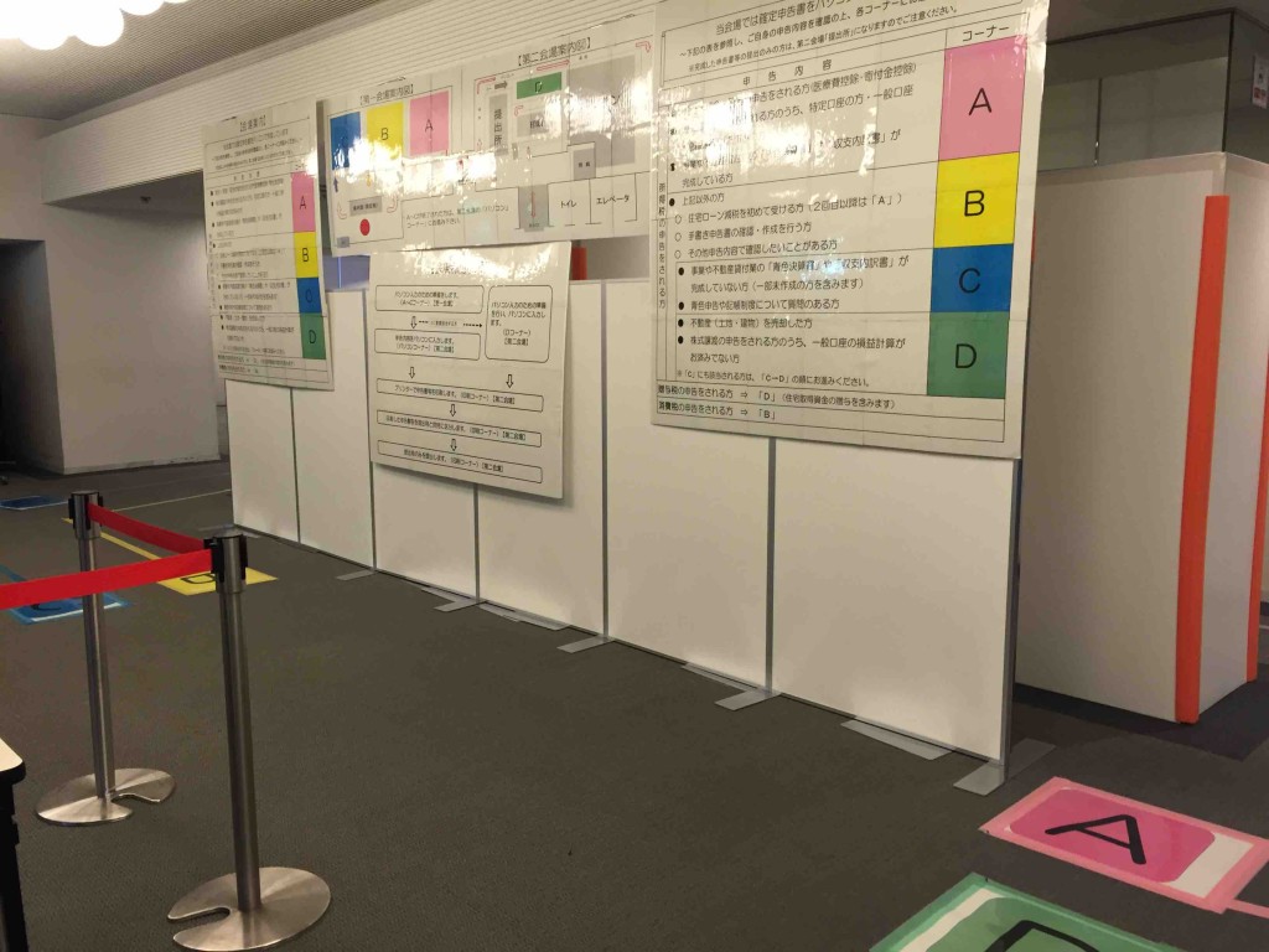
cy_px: 476
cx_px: 634
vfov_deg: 48.2
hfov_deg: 61.7
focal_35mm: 29
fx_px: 1063
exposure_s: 1/30
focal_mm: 4.15
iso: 80
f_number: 2.2
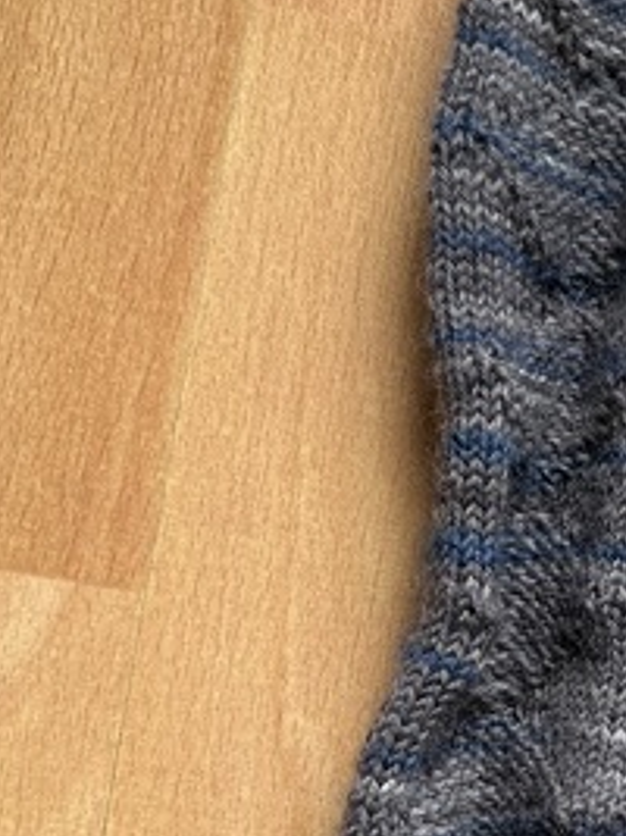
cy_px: 692
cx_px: 920
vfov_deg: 26.4
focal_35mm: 72
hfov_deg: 18.3
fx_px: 1737
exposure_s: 1/121
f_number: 1.78
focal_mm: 6.76
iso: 100
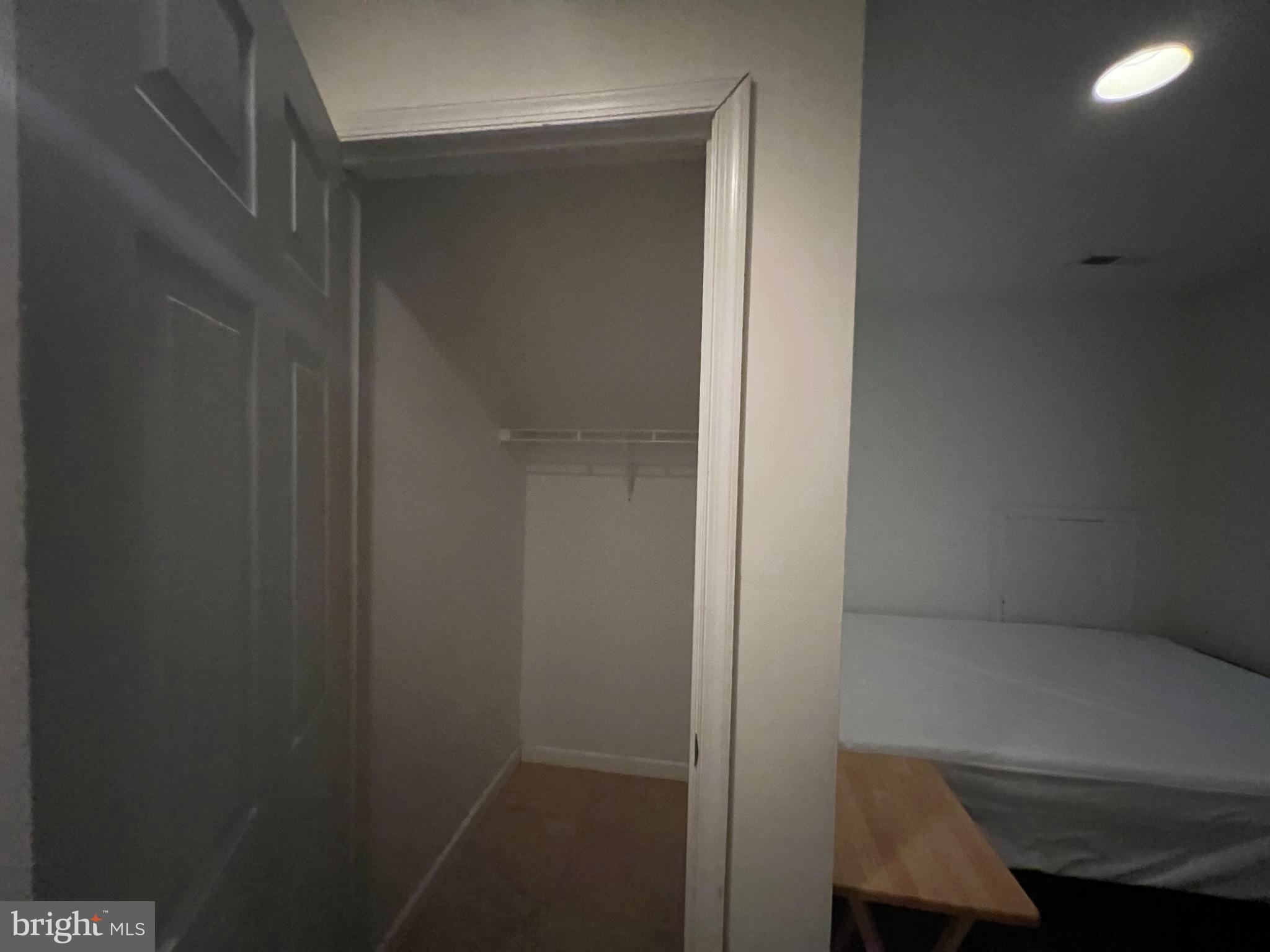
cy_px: 476
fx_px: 477
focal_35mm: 13
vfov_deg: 89.9
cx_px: 635
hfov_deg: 106.2
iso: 1250
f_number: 1.8
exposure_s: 1/30
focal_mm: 1.57
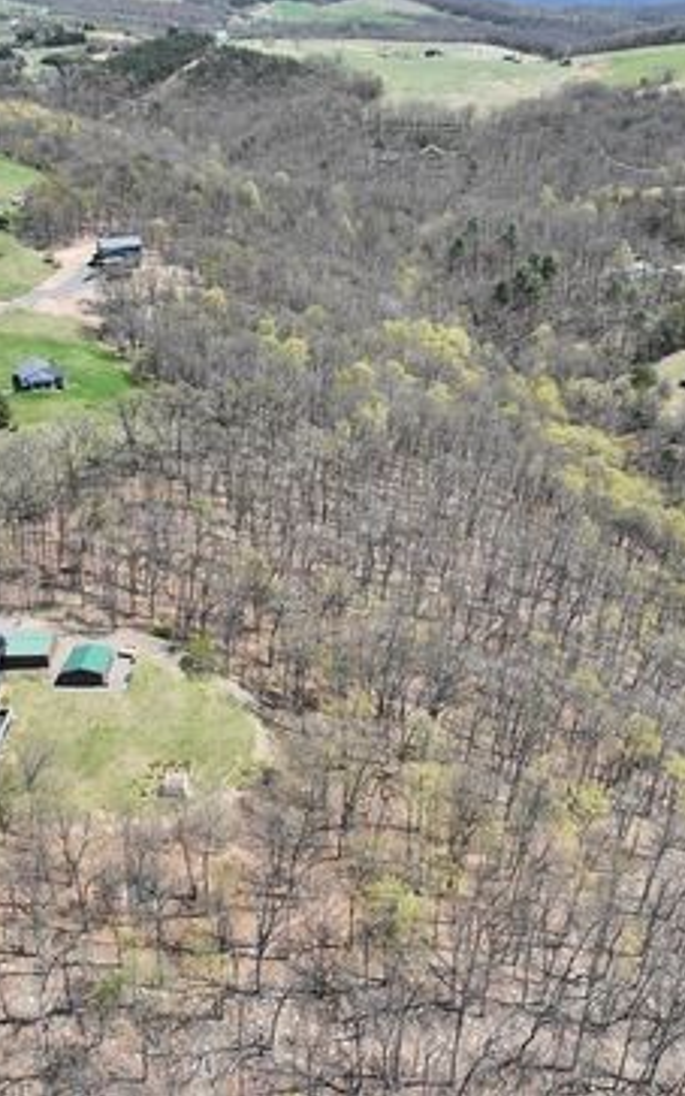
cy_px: 533
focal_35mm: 35
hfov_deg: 36.3
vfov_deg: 55.3
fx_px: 1045
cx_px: 353
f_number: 2.8
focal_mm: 12.29
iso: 160
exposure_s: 1/1250
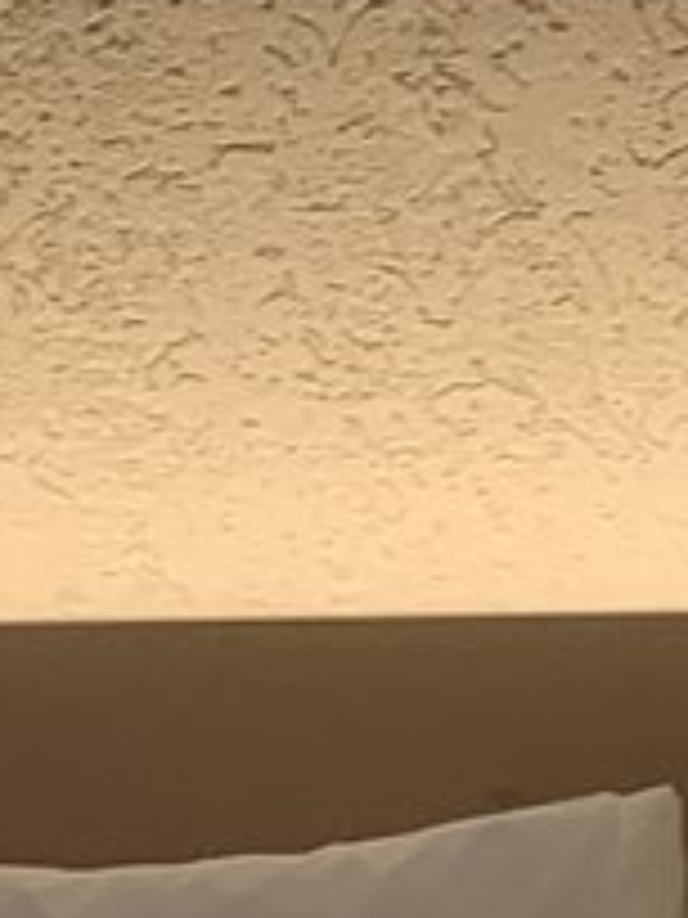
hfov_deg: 7.5
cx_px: 980
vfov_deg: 8.7
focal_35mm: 196
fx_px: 5194
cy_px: 2524
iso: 100
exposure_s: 1/60
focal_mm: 4.25
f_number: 1.8
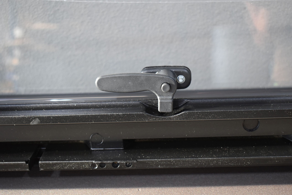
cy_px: 98
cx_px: 146
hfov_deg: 41.1
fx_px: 389
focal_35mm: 48
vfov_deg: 28.1
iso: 800
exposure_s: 1/160
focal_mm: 32
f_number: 4.5
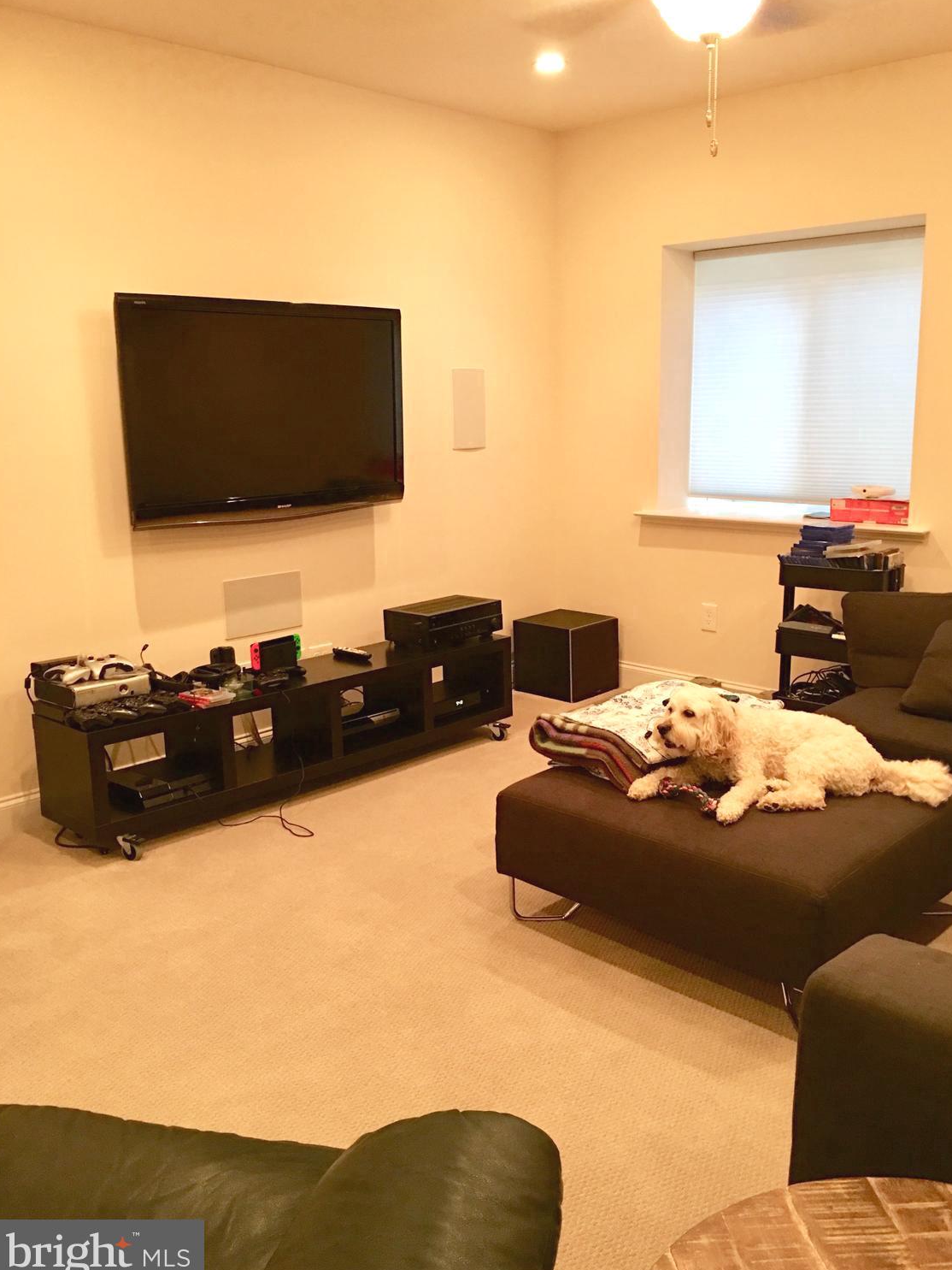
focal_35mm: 30
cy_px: 633
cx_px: 483
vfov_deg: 60.0
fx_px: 1100
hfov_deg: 46.8
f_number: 2.2
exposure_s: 1/4
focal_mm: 4.15
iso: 64
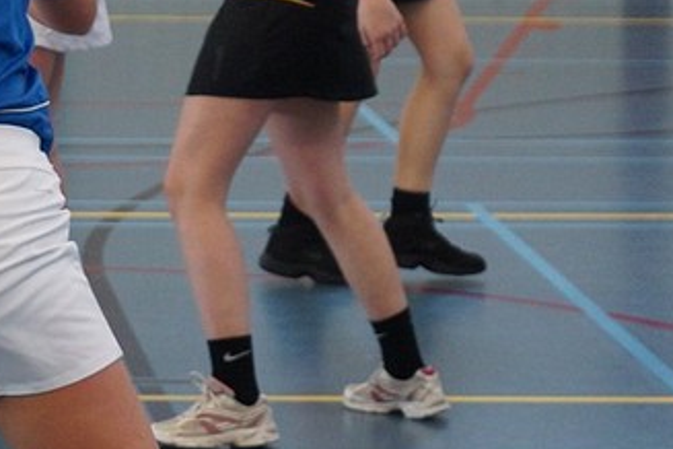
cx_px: 70
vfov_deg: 5.8
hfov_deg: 8.7
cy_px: -144
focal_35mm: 235
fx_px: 4393
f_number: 2.8
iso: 800
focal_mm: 50
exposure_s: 1/250
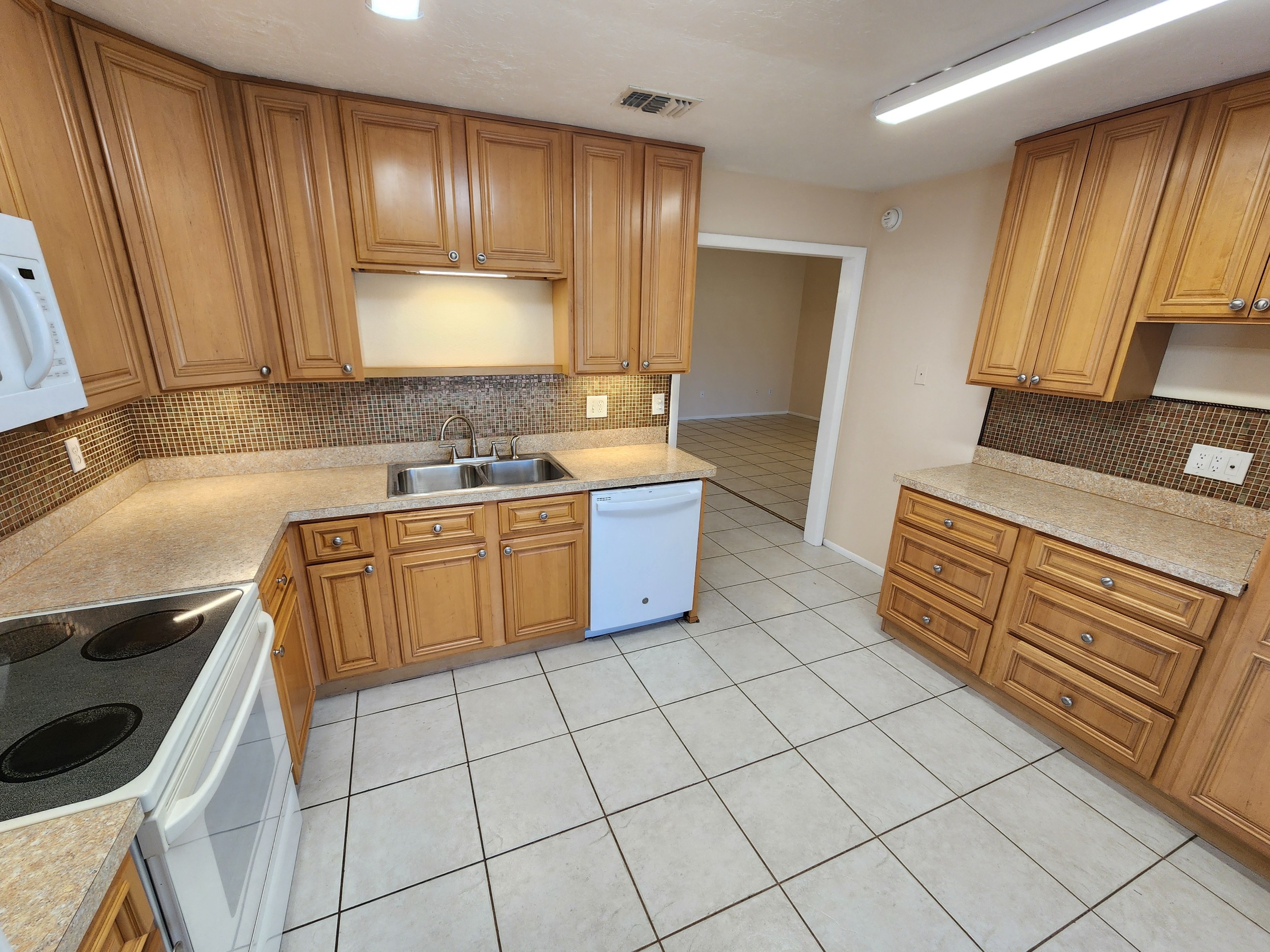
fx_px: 477
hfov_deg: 106.2
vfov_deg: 89.9
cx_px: 635
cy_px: 476
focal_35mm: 13
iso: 100
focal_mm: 2.2
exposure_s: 1/60
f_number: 2.2
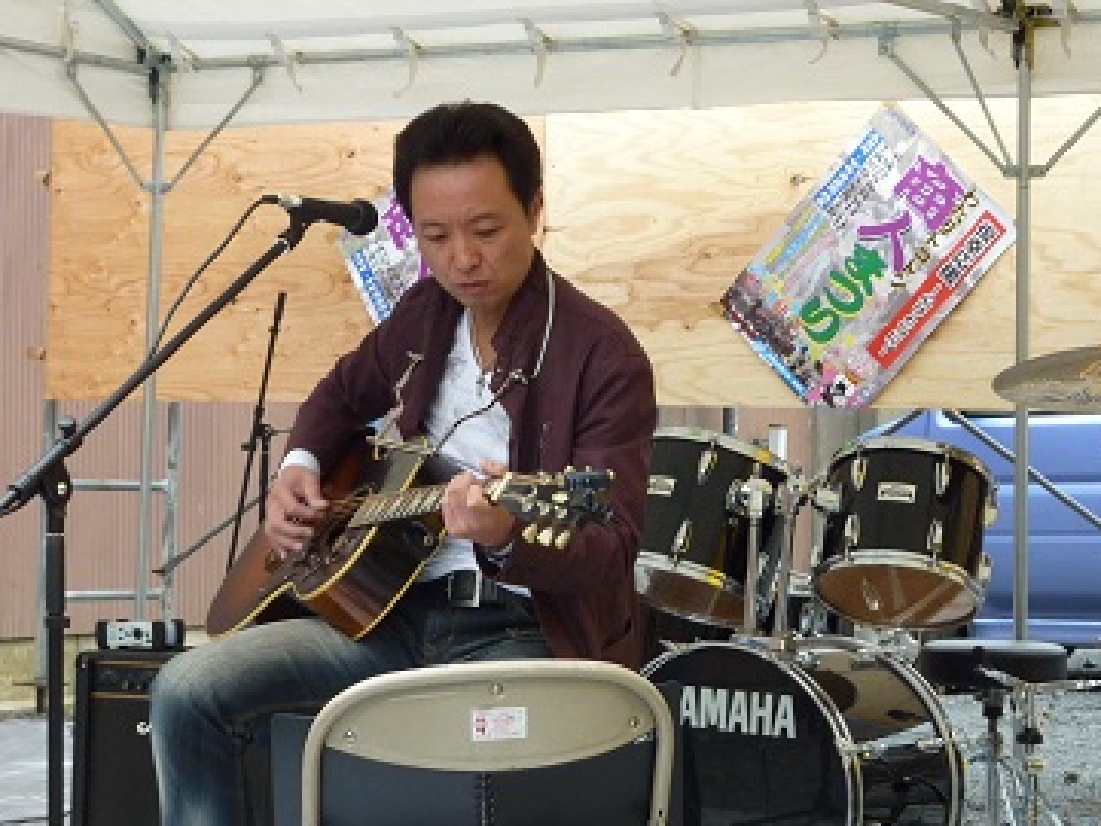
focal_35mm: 89
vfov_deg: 16.6
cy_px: 479
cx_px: 482
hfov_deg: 22.0
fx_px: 2832
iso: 160
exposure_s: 1/125
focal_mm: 11
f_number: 4.1
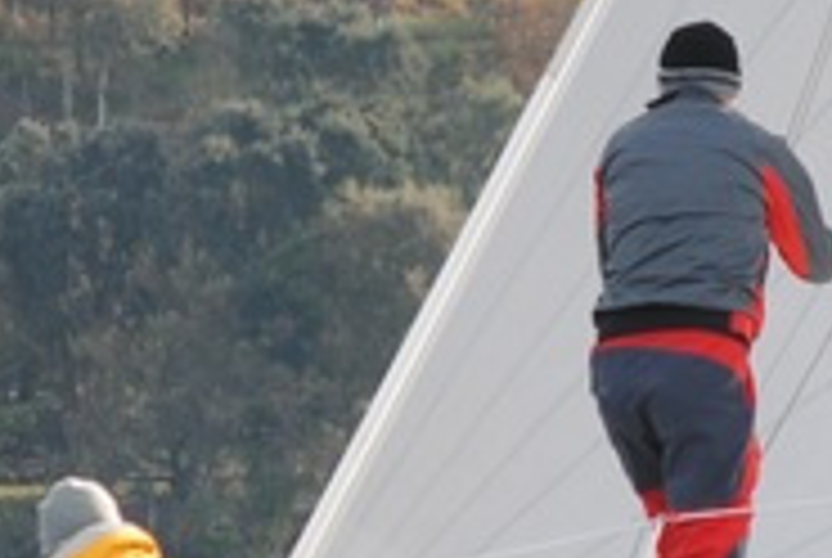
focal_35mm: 906
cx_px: 693
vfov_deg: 1.5
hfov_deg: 2.3
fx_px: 20982
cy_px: 220
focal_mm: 125
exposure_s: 1/500
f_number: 5.6
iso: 200
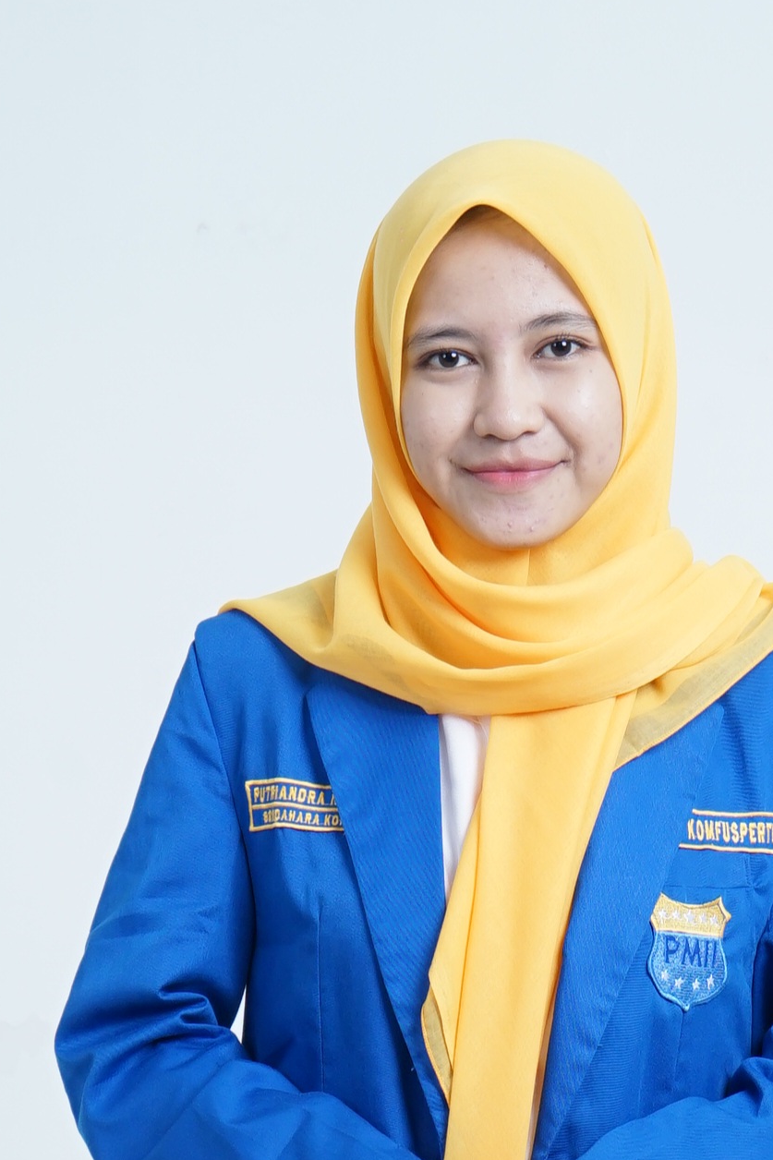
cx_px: 511
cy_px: 659
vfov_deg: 29.6
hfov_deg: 20.0
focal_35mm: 68
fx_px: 2191
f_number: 8
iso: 400
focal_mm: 45
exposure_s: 1/125
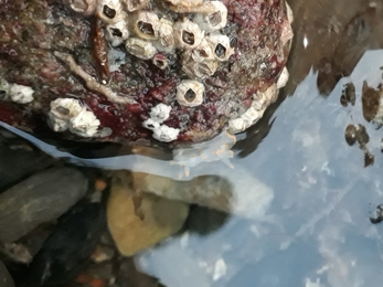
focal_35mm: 27
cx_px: 192
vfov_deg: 51.3
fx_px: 299
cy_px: 144
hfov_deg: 65.3
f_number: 1.9
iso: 500
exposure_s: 1/17
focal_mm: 3.6
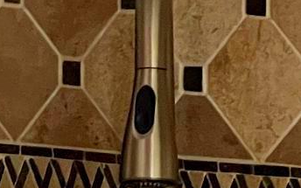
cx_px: -24
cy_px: 447
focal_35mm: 404
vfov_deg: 3.2
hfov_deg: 5.2
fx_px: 3314
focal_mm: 7.5
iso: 400
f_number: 2.2
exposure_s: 1/60
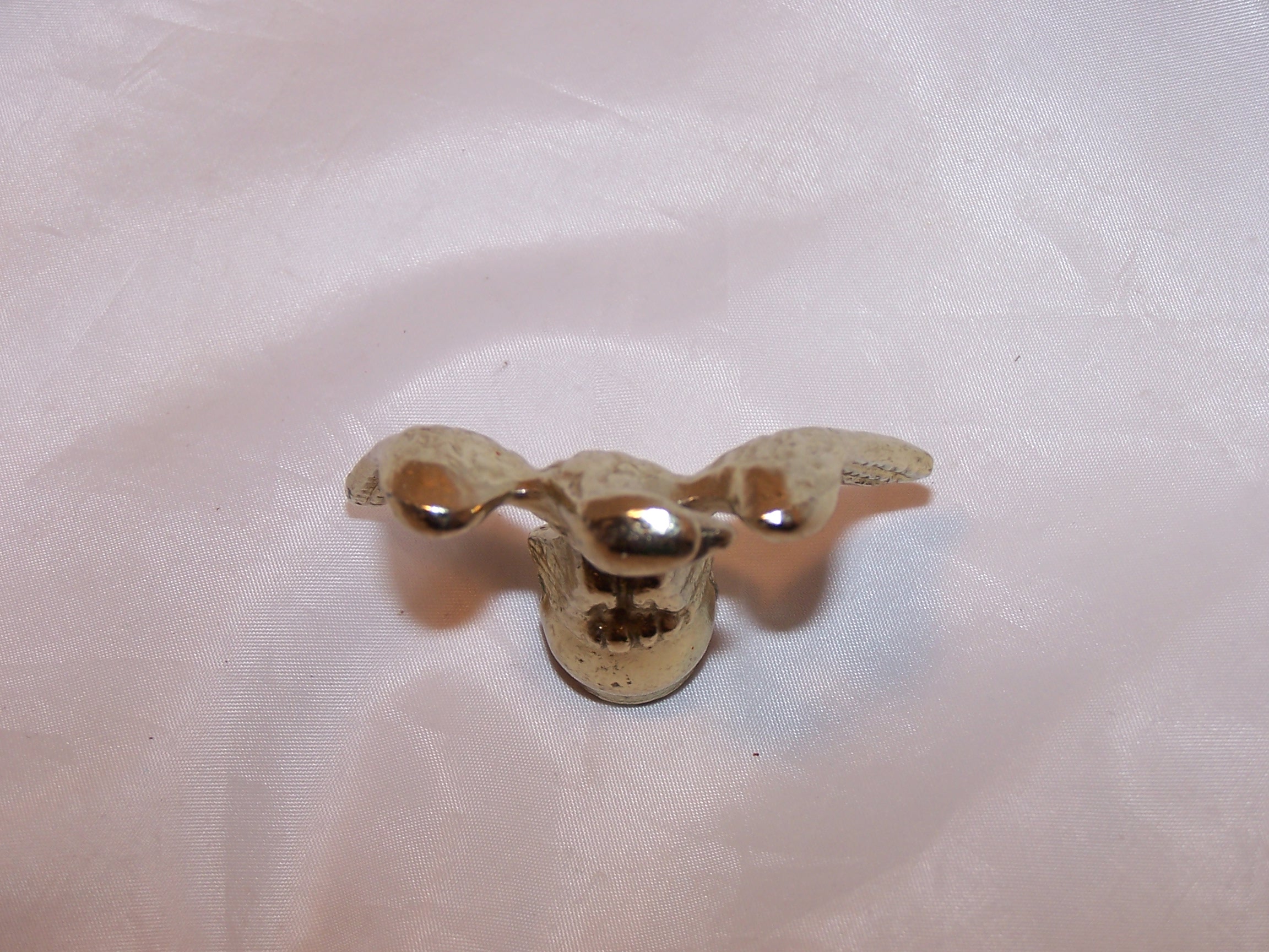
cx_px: 634
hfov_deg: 28.2
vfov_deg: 21.3
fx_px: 2529
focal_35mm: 69
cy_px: 476
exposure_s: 1/60
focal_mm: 11.5
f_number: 3.2
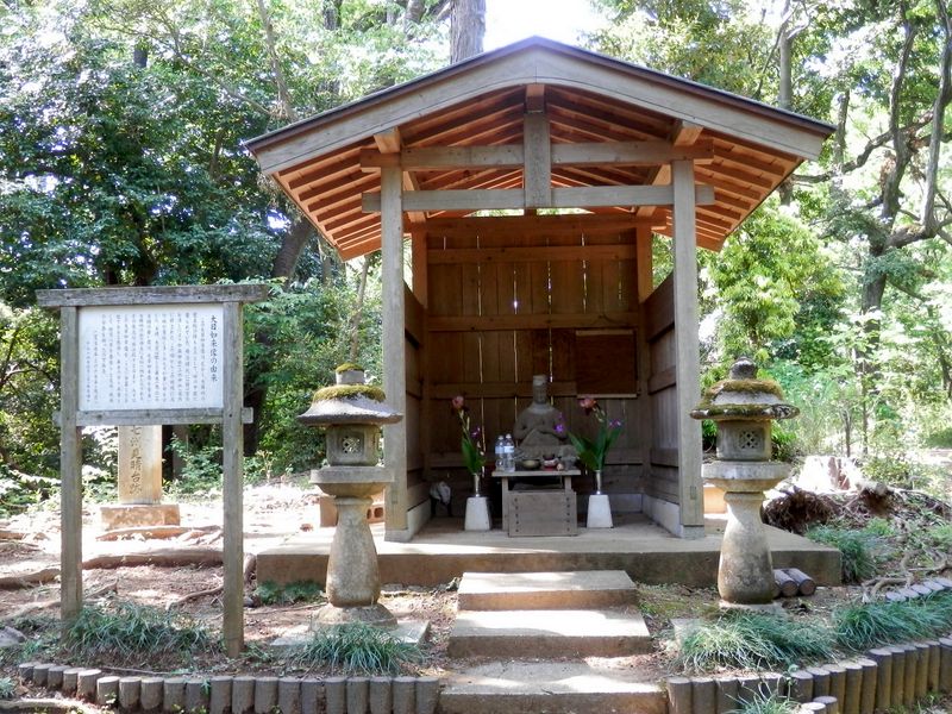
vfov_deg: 36.0
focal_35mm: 40
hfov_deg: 46.8
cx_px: 476
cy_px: 357
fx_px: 1100
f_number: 3.7
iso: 200
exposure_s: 1/30
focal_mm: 7.3
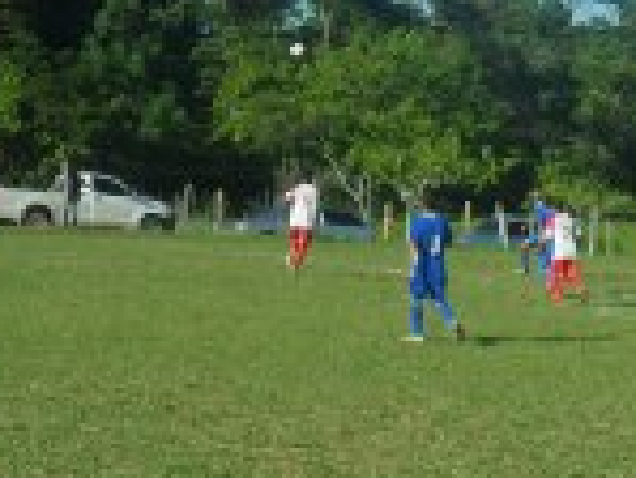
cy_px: 30
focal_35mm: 132
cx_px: 691
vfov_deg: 11.2
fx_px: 2427
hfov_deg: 14.6
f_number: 4.5
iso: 100
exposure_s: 1/1000
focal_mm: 7.8
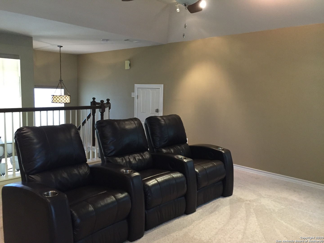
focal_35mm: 29
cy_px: 122
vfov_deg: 48.2
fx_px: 271
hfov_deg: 61.7
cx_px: 162
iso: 250
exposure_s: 1/30
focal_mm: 4.15
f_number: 2.2
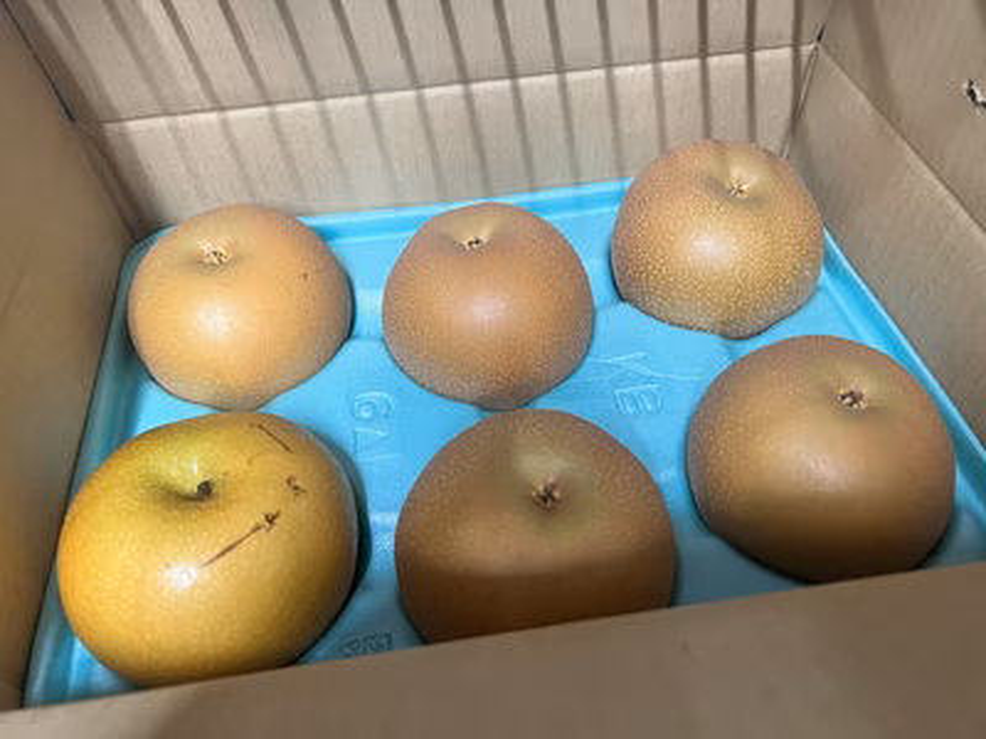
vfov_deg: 53.1
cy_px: 370
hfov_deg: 67.3
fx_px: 741
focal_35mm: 26
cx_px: 493
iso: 500
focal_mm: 5.7
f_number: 1.5
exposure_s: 1/50
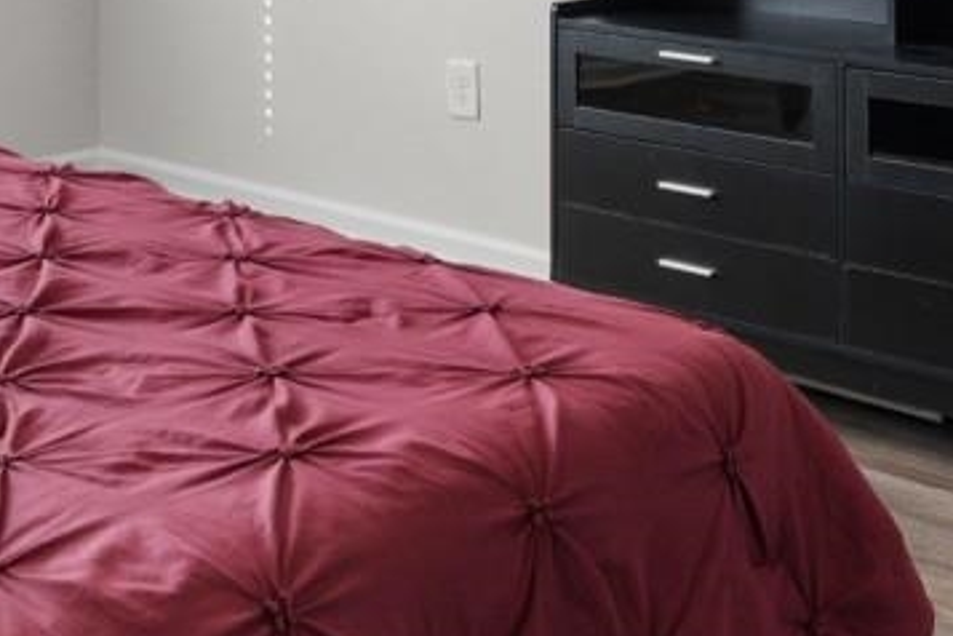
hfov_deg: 29.2
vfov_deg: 18.2
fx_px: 1800
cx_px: 238
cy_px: -265
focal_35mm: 68
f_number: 4.5
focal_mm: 10
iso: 100
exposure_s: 1/4
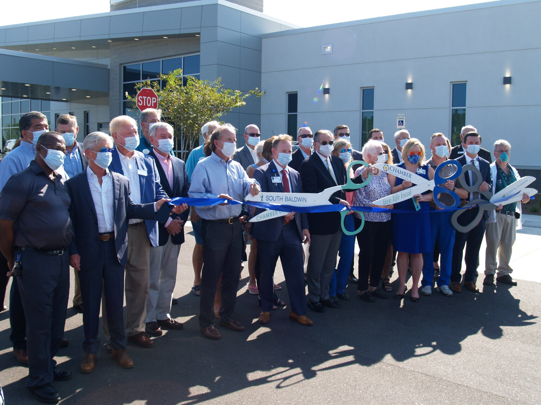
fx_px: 563
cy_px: 202
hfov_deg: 51.4
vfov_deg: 39.7
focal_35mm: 36
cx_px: 270
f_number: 7.1
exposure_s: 1/125
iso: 100
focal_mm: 18
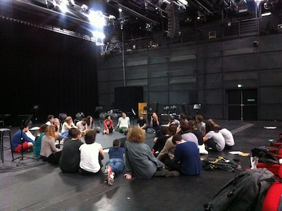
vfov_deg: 40.7
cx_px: 141
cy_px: 106
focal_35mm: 35
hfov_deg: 52.6
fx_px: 285
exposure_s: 1/15
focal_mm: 3.85
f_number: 2.8
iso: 1000
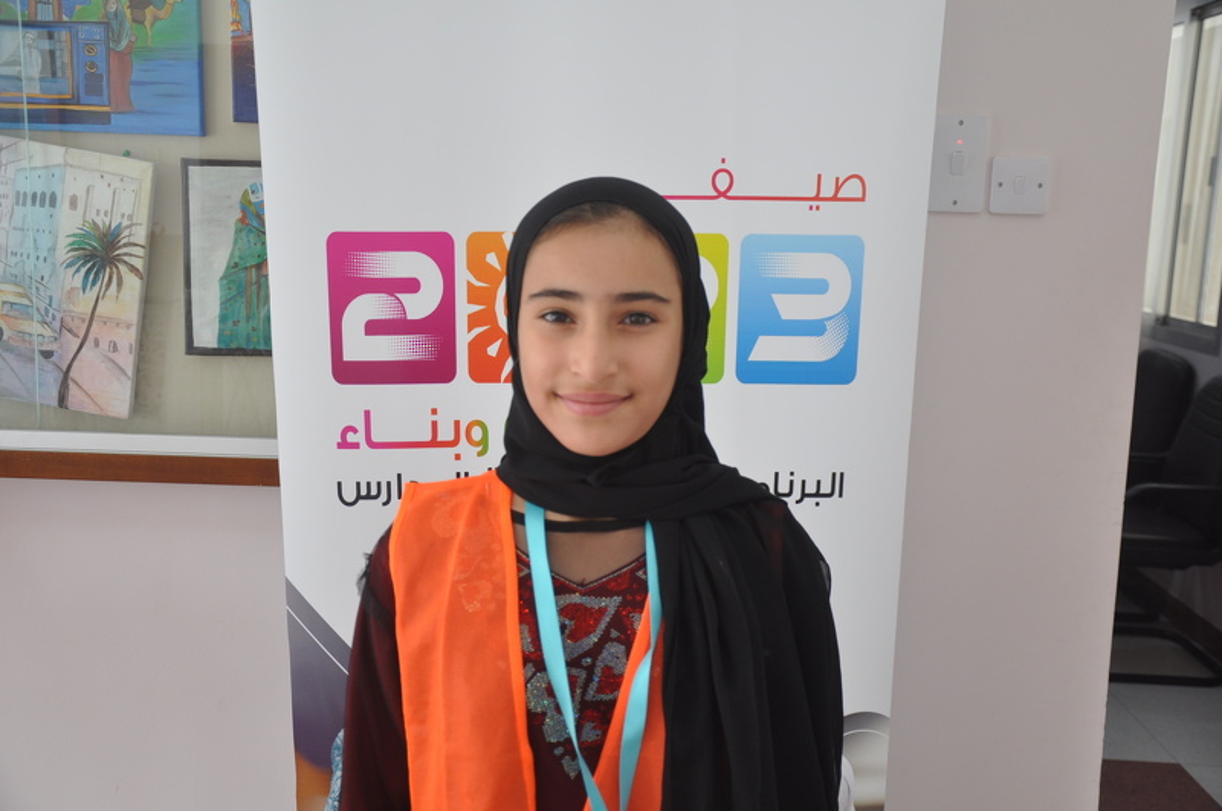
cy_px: 406
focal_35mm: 36
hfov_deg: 53.2
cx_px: 611
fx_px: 1220
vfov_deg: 36.8
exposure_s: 1/80
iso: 400
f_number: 4.5
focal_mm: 24
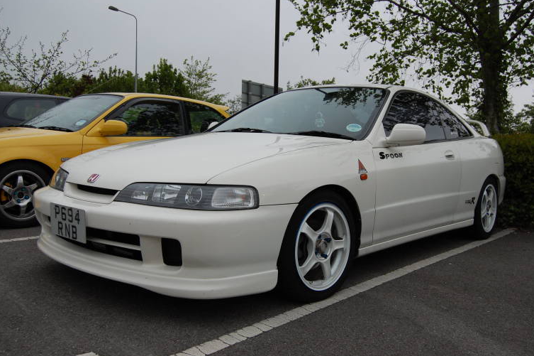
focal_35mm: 35
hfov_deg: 54.4
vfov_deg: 37.8
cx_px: 281
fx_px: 519
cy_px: 180
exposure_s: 1/100
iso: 400
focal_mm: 22
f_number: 5.6
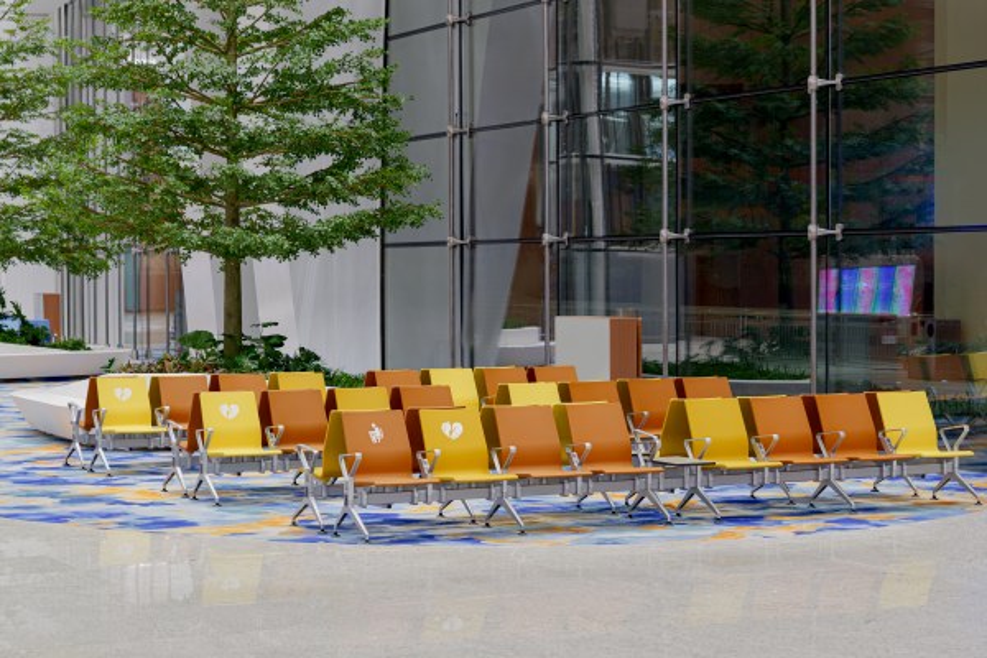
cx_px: 494
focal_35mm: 85
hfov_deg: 23.9
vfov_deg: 16.1
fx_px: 2330
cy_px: 329
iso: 200
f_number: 5.6
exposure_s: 1/2.5
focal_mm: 85
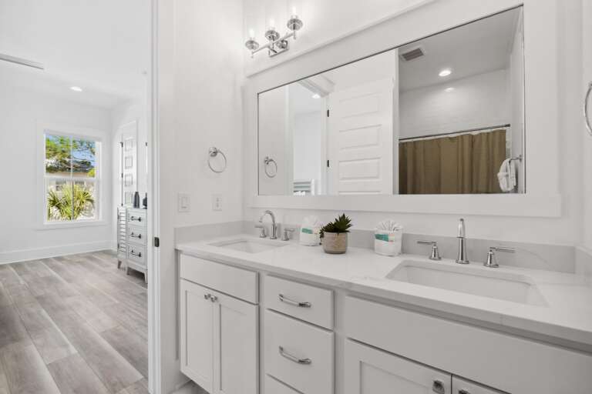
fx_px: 247
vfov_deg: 77.3
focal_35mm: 15
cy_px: 197
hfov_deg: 100.4
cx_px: 296
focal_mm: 10
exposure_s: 1/60
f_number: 9
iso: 400
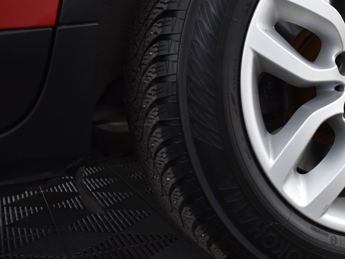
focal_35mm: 65
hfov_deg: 28.4
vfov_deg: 22.5
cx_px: 324
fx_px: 648
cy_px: 80
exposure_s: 1/30
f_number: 3.8
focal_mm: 21
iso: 900
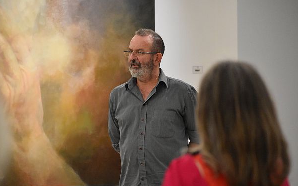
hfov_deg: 8.6
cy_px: 105
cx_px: 155
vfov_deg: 5.4
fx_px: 1989
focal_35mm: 245
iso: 4500
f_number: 5
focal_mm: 150
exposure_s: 1/250
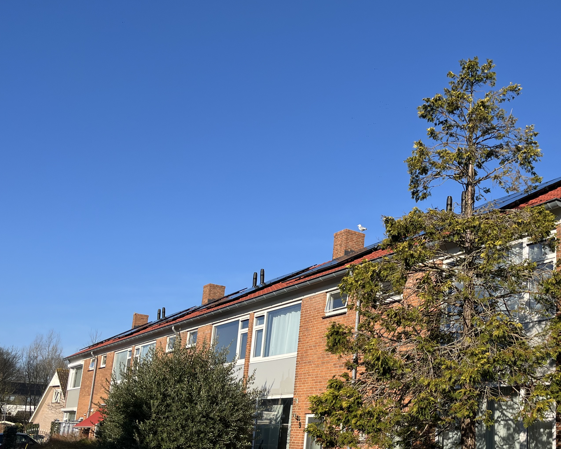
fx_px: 664
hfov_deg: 44.4
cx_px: 415
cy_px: 308
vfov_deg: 36.9
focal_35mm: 40
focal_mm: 5.1
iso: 50
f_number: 1.6
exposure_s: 1/3311
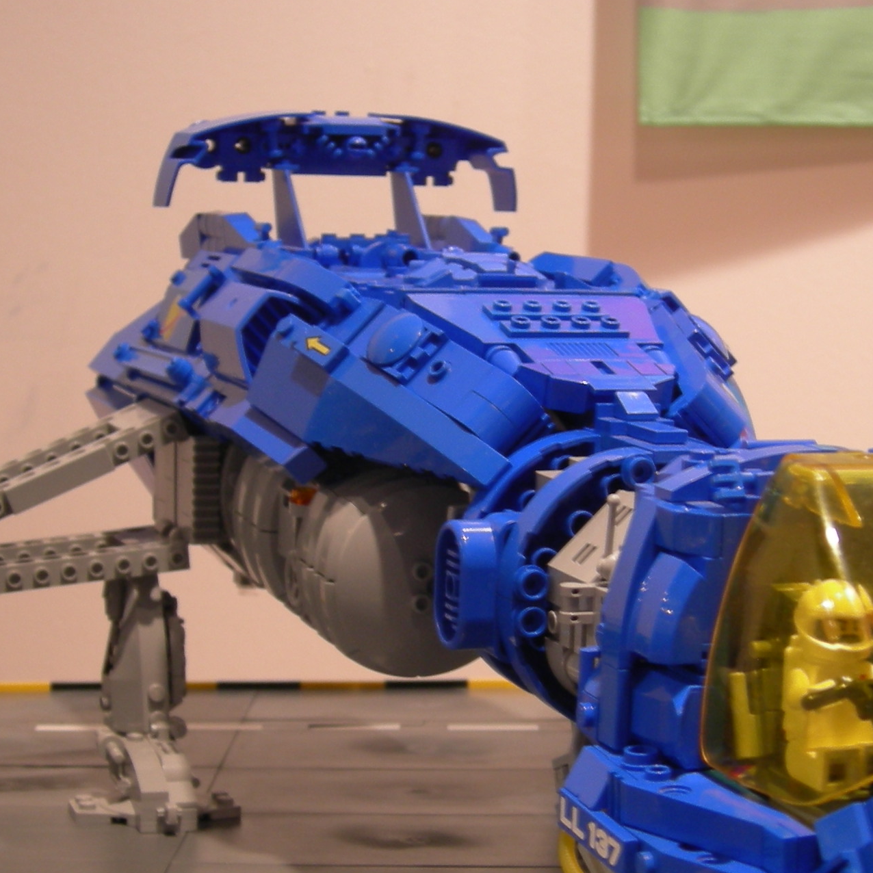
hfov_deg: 21.9
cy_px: 529
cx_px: 479
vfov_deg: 21.9
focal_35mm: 79
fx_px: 2254
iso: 64
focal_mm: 9.1
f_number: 2.9
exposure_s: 1/4.9
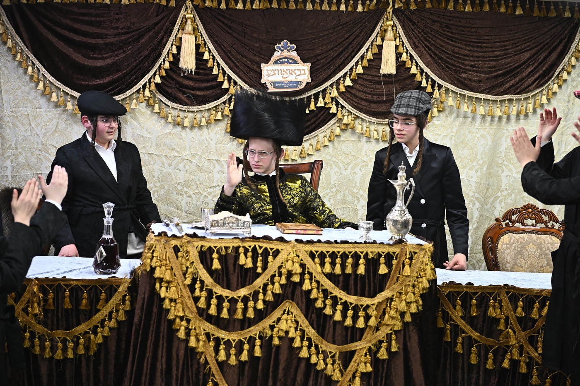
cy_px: 193
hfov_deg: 28.9
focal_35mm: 70
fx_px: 1127
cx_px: 290
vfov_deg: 19.4
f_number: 3.2
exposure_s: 1/250
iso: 1250
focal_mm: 70
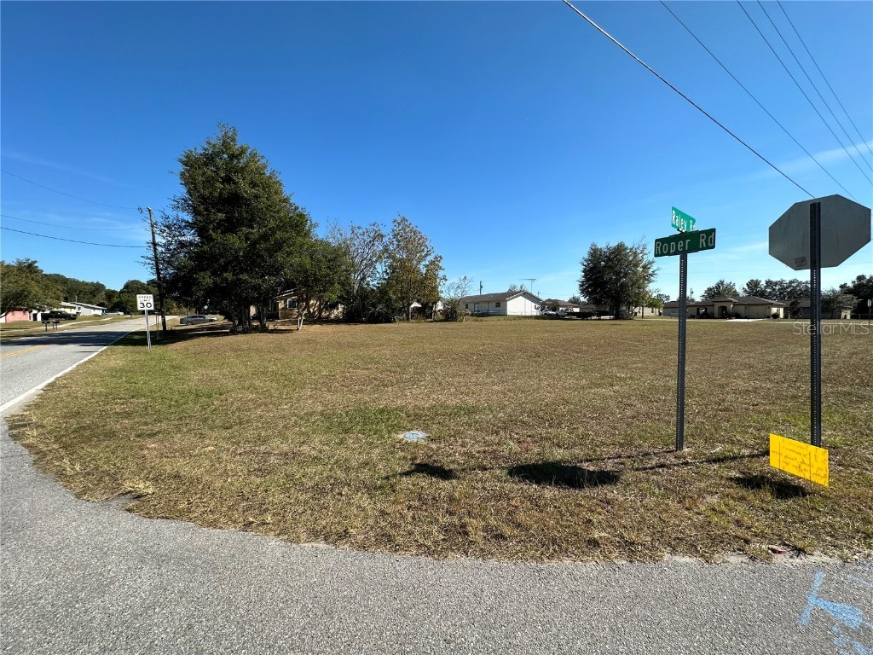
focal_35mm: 14
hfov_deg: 102.1
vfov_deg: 85.7
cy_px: 328
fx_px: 353
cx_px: 436
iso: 40
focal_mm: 2.22
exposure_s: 1/1595
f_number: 2.2
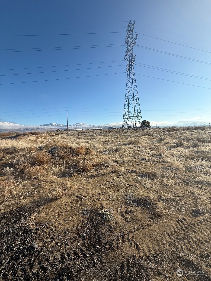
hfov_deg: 85.7
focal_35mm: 14
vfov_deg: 102.1
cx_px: 106
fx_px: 114
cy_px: 140
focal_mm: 2.22
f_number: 2.2
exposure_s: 1/2611
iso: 50
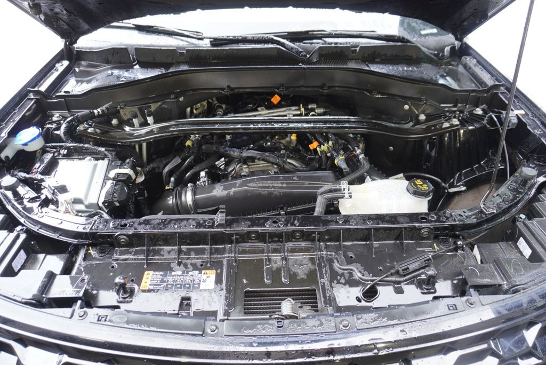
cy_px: 182
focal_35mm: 24
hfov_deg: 73.7
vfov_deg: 53.2
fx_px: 364
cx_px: 273
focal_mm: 16
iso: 500
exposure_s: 1/60
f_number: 4
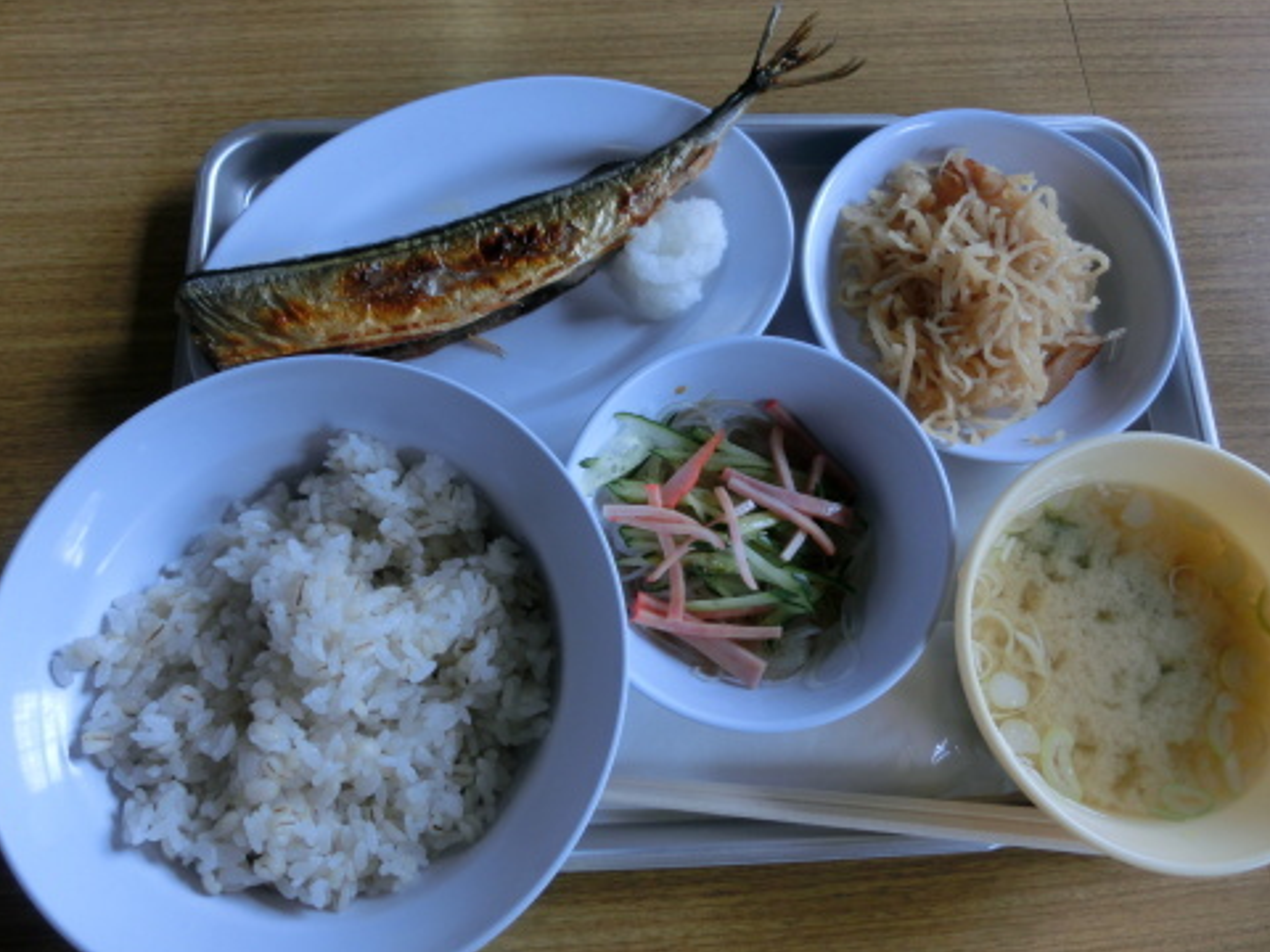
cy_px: 459
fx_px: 917
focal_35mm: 25
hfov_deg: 69.4
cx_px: 640
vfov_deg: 54.9
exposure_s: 1/125
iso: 100
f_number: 3
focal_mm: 4.24
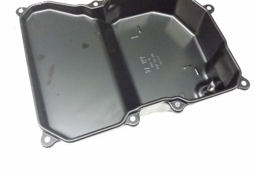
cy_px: 73
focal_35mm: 34
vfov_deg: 38.8
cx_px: 126
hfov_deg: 55.8
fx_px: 240
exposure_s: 1/15
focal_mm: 3.4
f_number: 2.4
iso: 1000
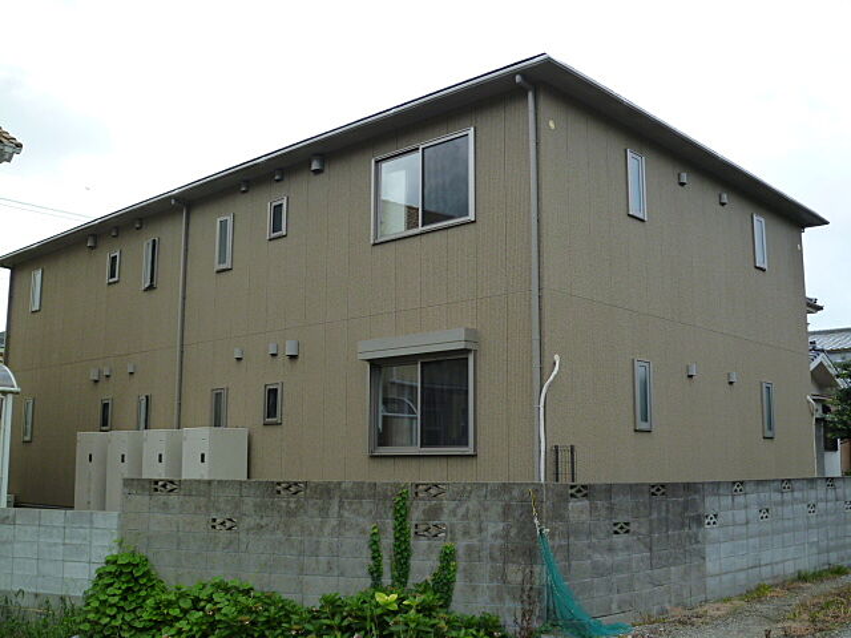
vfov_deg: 37.7
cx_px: 426
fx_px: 934
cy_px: 319
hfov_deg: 49.0
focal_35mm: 38
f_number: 4
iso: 125
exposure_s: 1/400
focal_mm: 6.8
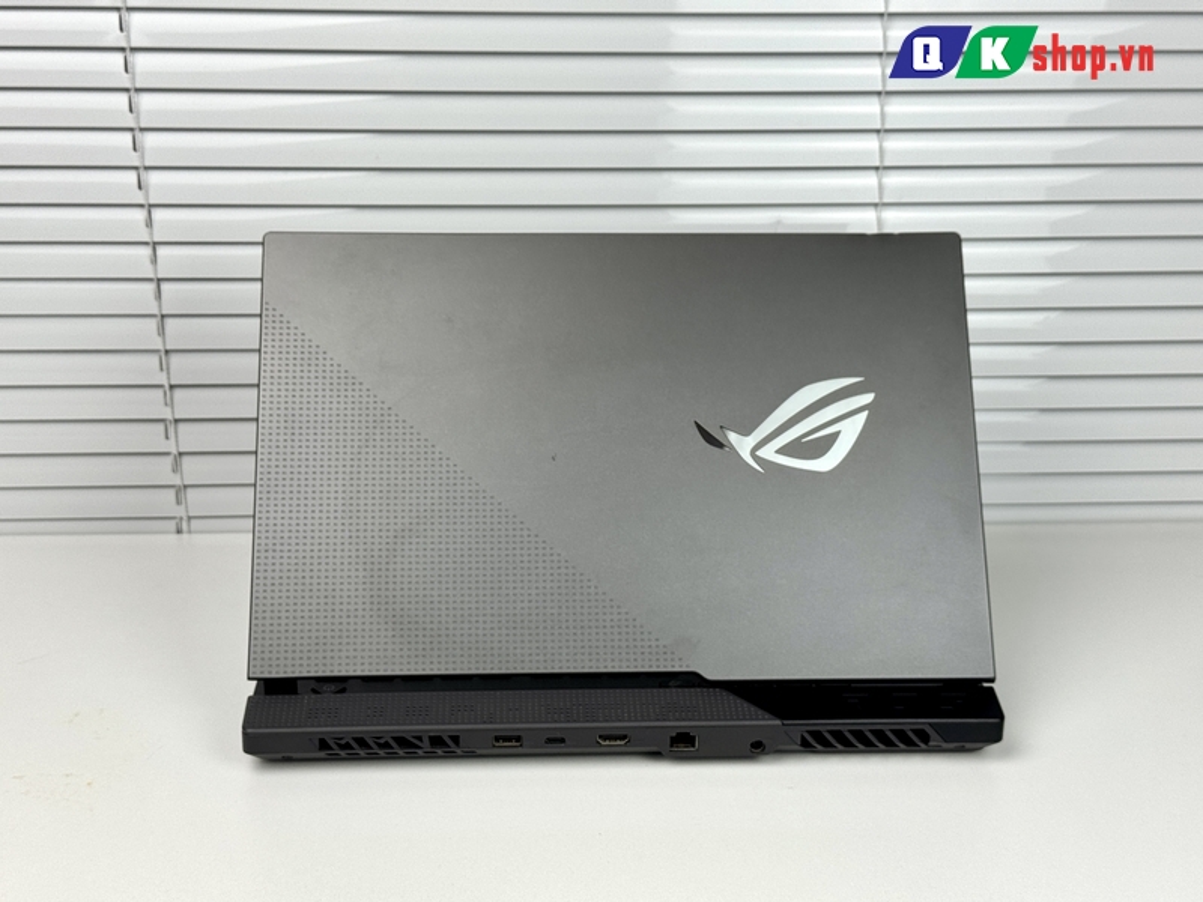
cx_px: 602
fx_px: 1668
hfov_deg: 39.7
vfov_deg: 30.3
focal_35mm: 48
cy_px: 451
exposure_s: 1/390
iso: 64
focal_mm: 6.76
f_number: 1.78
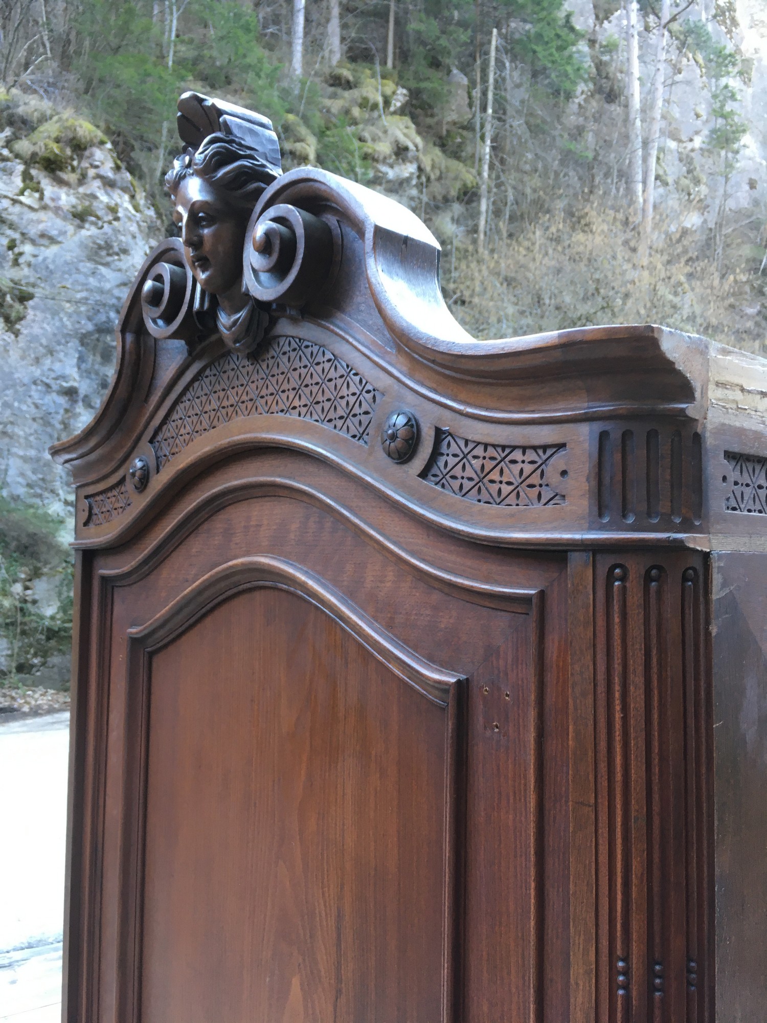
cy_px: 512
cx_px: 384
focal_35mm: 29
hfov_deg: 48.2
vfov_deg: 61.7
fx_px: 857
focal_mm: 4.15
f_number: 2.2
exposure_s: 1/33
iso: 64
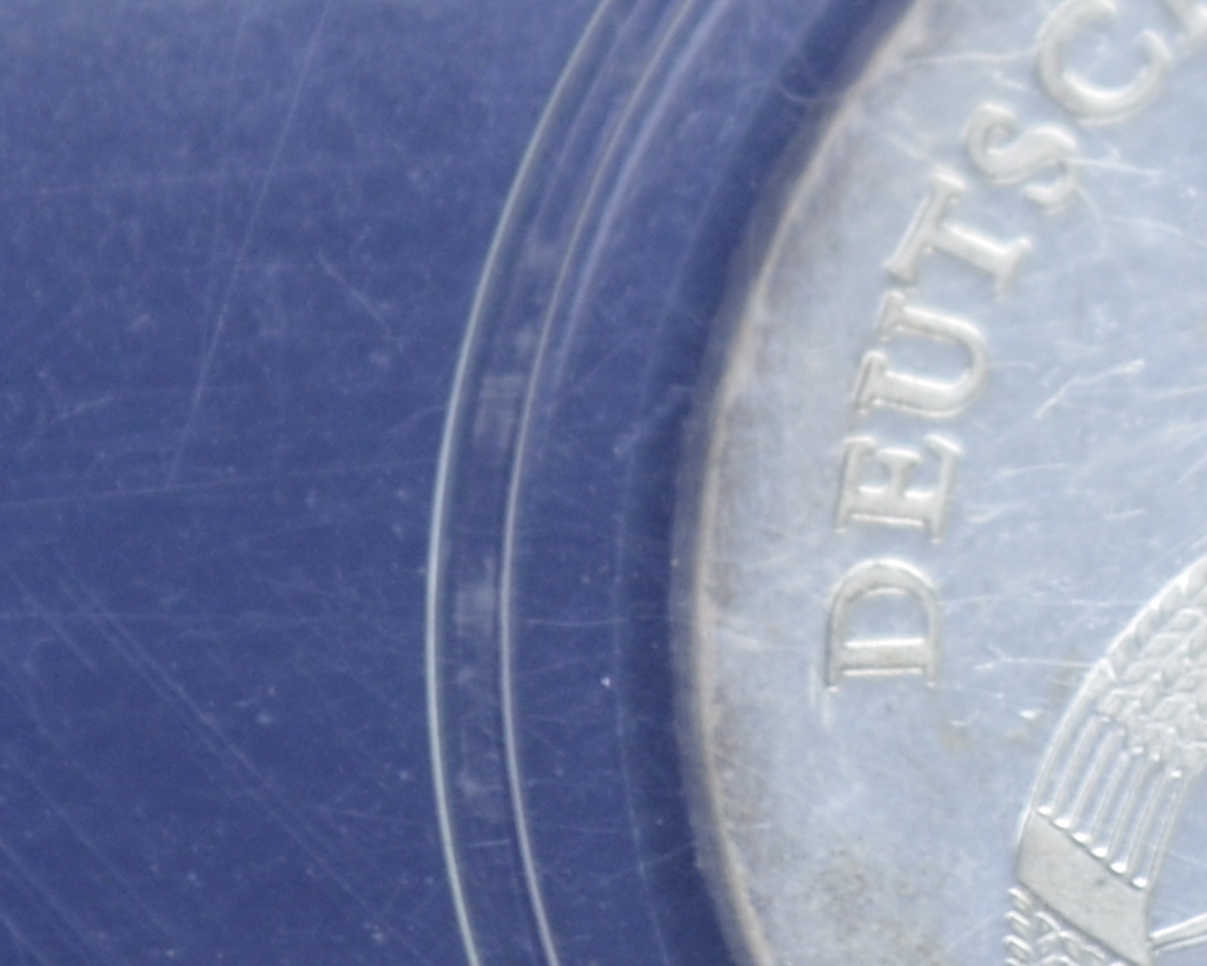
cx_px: 1589
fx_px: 10710
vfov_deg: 5.2
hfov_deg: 6.4
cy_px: 529
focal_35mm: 300
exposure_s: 1/60
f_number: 6.3
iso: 400
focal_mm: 55
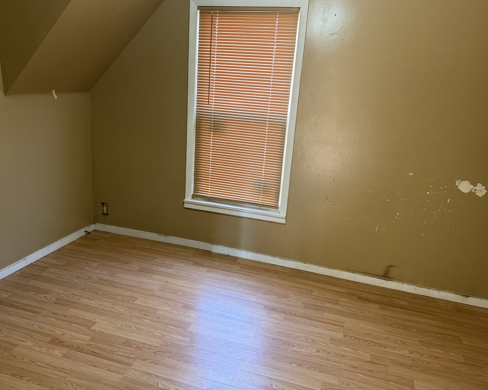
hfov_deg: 66.0
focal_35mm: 26
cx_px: 244
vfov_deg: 54.9
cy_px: 189
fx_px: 376
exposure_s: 1/60
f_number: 1.78
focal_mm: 6.76
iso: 400
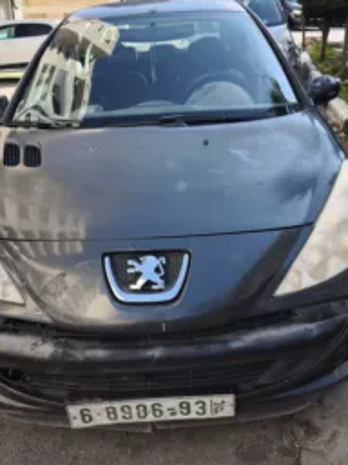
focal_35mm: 36
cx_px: 161
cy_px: 229
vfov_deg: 51.4
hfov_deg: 39.6
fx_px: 483
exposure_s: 1/1277
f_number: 1.6
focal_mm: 6.57
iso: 50
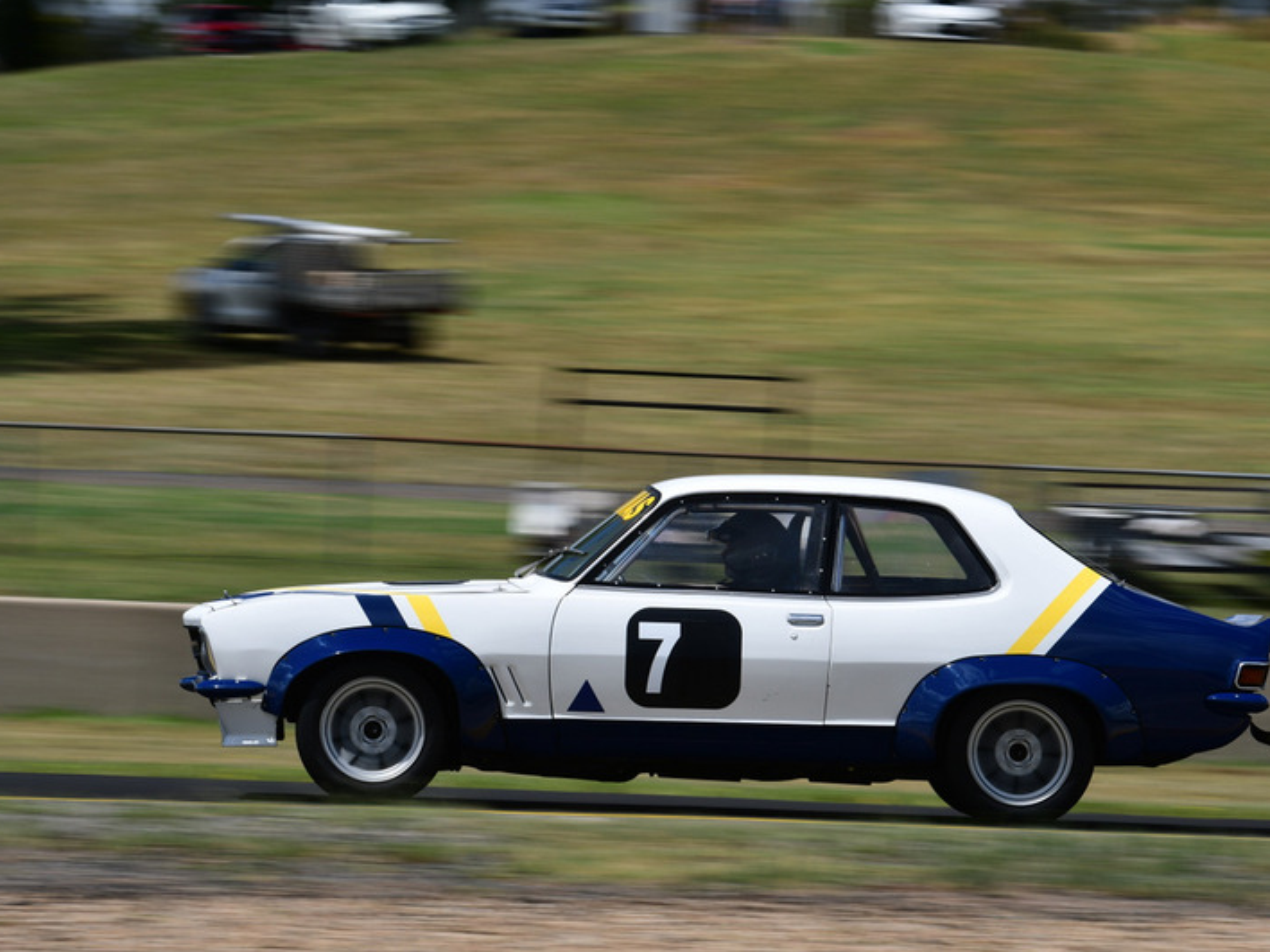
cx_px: 635
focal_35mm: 199
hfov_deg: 9.9
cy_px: 475
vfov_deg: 7.5
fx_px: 7301
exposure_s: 1/200
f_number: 14
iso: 160
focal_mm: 122
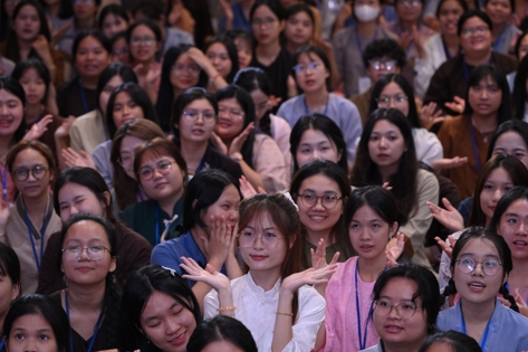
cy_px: 225
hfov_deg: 12.5
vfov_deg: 8.3
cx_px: 279
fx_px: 2419
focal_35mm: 165
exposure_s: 1/160
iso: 2000
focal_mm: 120
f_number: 4
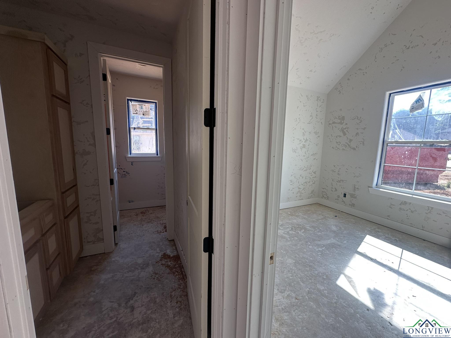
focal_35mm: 14
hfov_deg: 102.1
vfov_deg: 85.7
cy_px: 169
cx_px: 226
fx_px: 182
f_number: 2.2
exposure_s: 1/99
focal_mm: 2.22
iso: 40
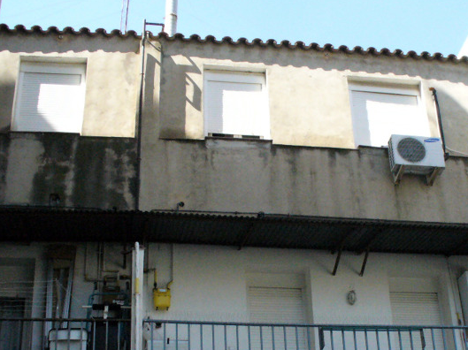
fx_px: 851
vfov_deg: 23.1
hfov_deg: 30.6
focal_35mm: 63
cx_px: 305
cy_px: 258
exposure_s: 1/500
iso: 400
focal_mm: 6.1
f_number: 5.6
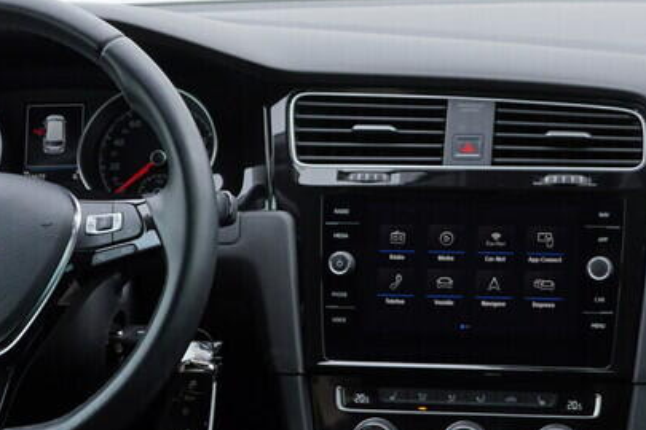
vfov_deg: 15.0
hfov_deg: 22.2
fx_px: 1633
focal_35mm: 91
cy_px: 195
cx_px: 491
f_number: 3.2
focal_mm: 24
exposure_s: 1/50
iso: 125
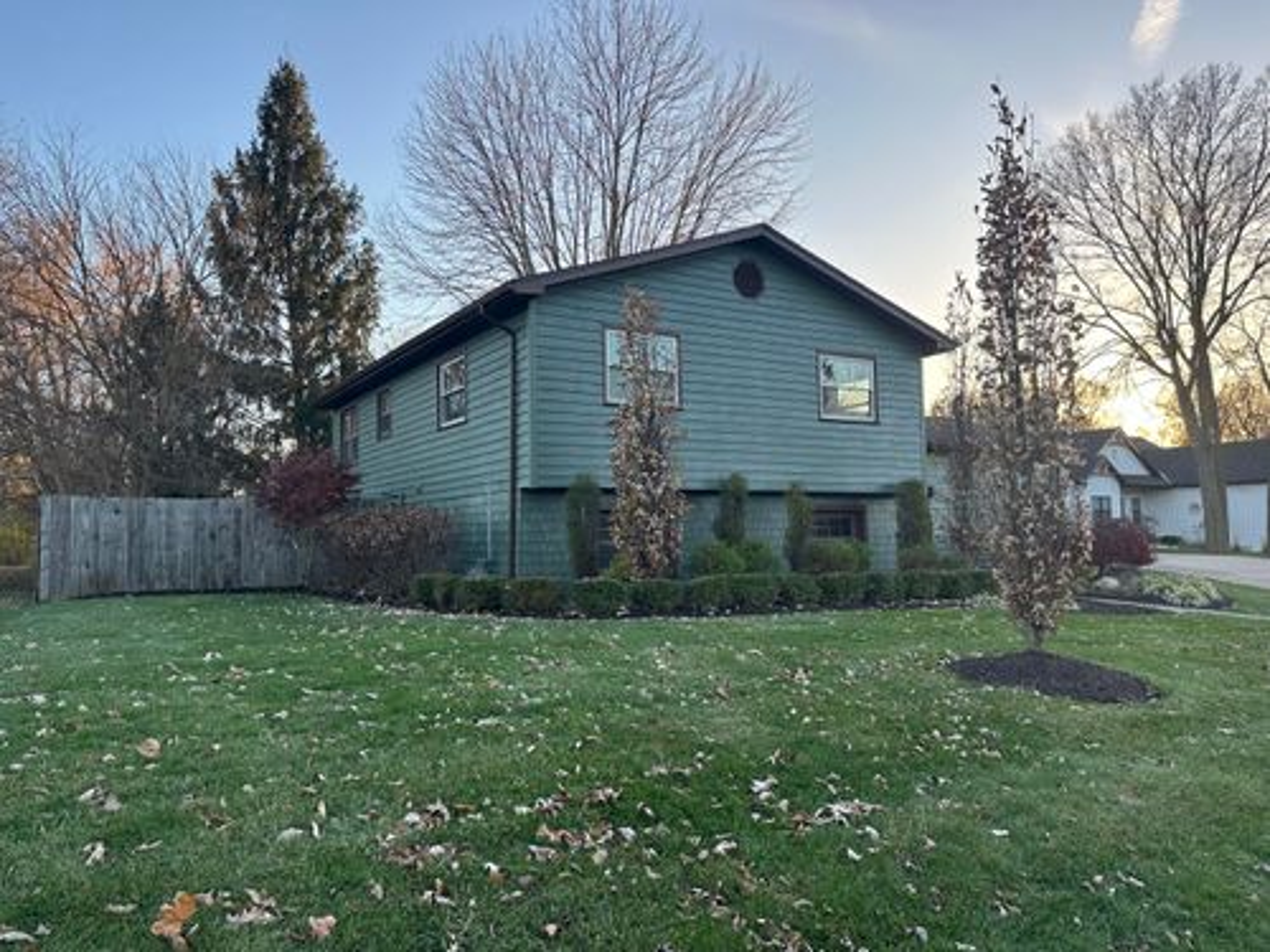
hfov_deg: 71.6
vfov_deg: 56.8
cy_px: 476
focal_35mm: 24
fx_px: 881
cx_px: 635
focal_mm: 6.86
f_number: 1.78
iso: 80
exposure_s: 1/646
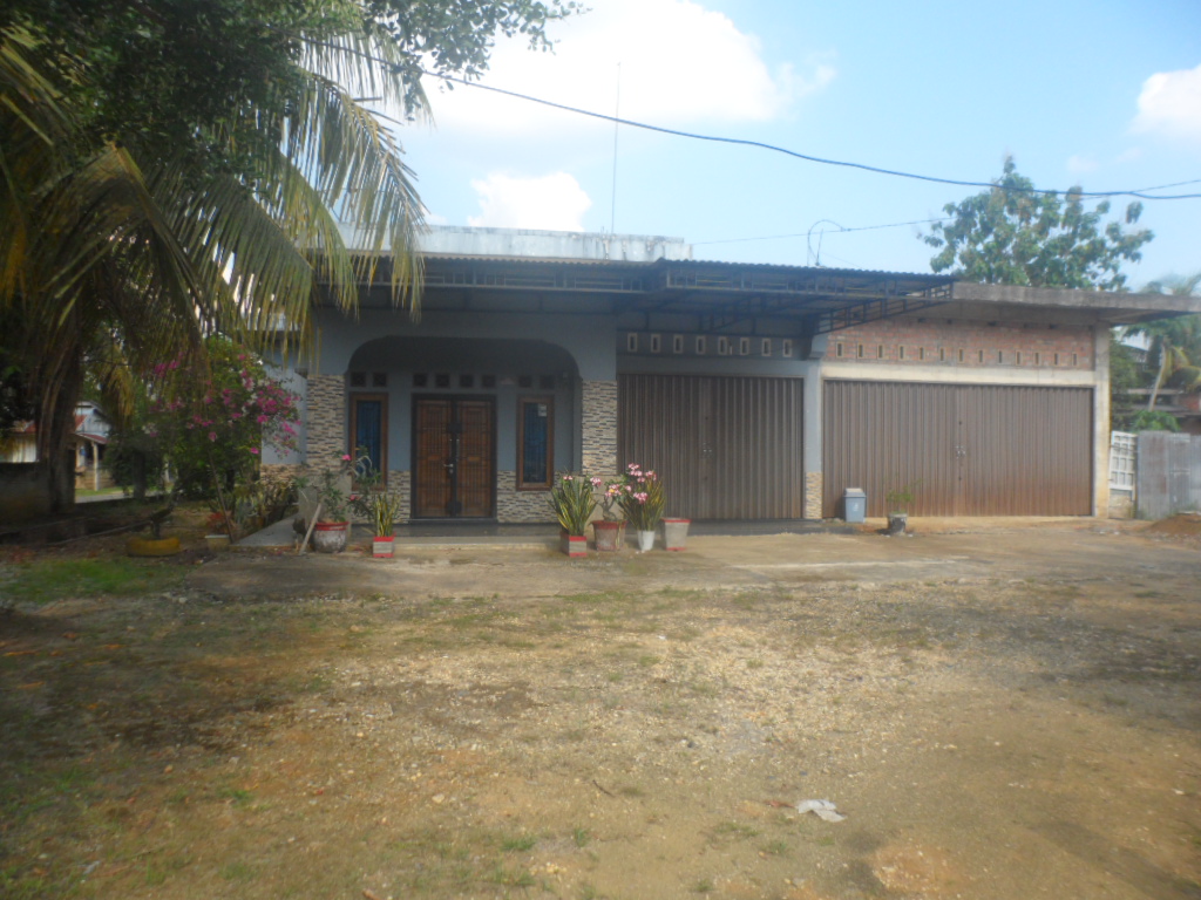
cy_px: 450
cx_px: 600
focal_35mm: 26
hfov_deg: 67.3
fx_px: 902
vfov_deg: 53.1
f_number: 3.3
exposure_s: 1/500
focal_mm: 4.9
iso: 80
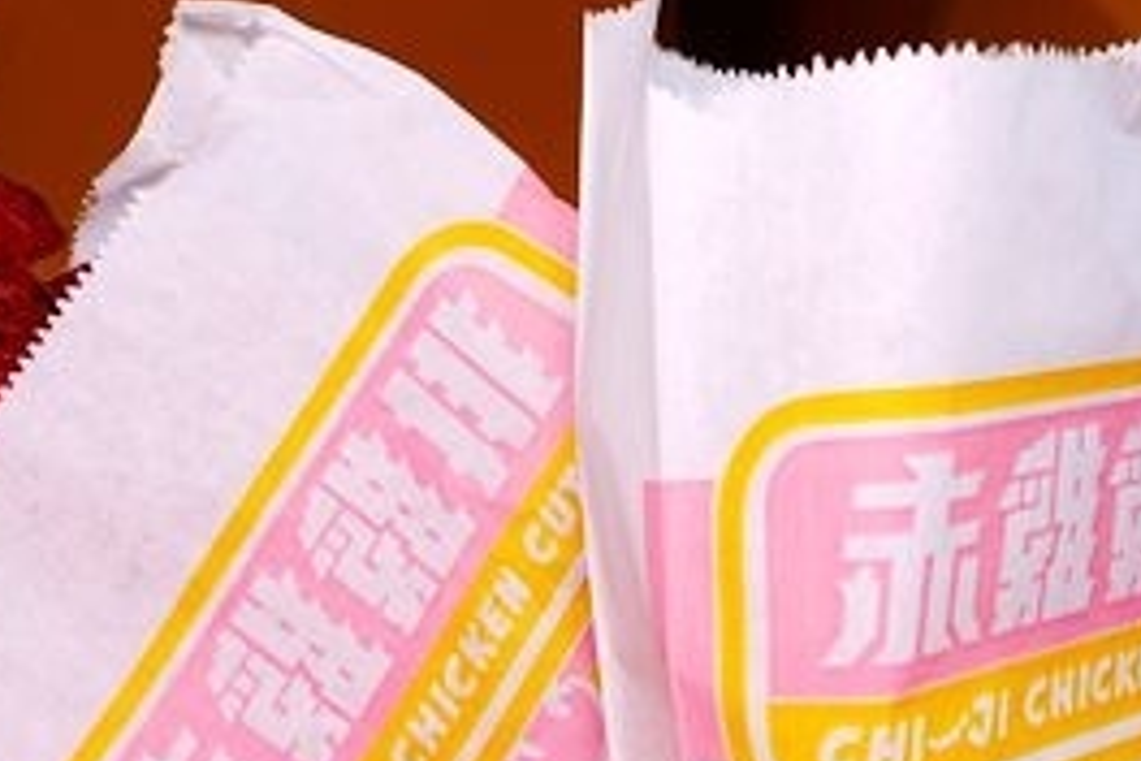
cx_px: 648
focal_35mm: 59
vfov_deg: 22.1
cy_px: 759
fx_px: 1870
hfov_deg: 33.9
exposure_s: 1/80
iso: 125
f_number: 4
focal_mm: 8.8
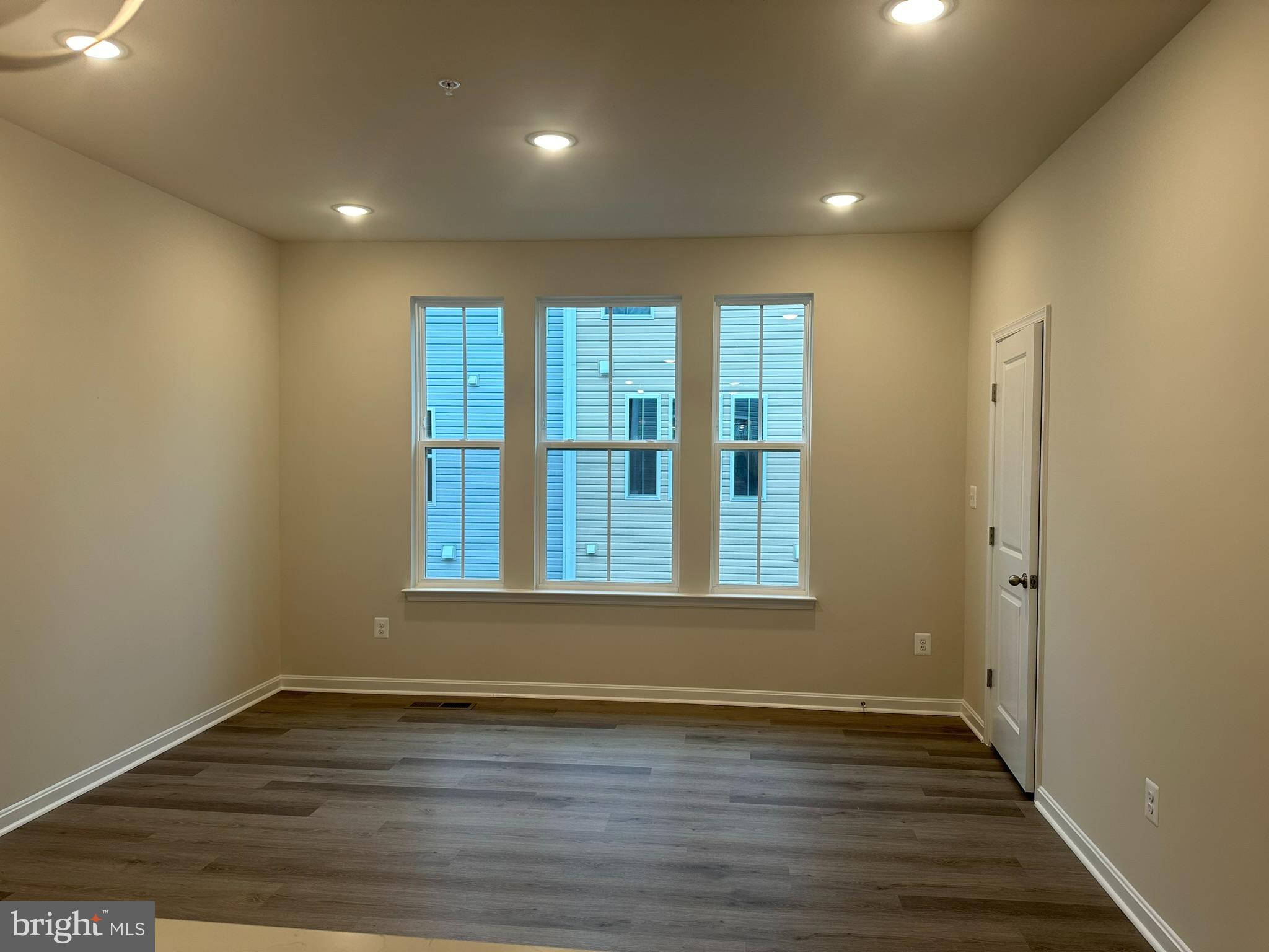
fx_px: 880
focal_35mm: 24
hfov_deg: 71.6
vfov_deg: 56.8
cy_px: 476
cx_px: 634
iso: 80
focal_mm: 6.86
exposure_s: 1/120
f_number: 1.78
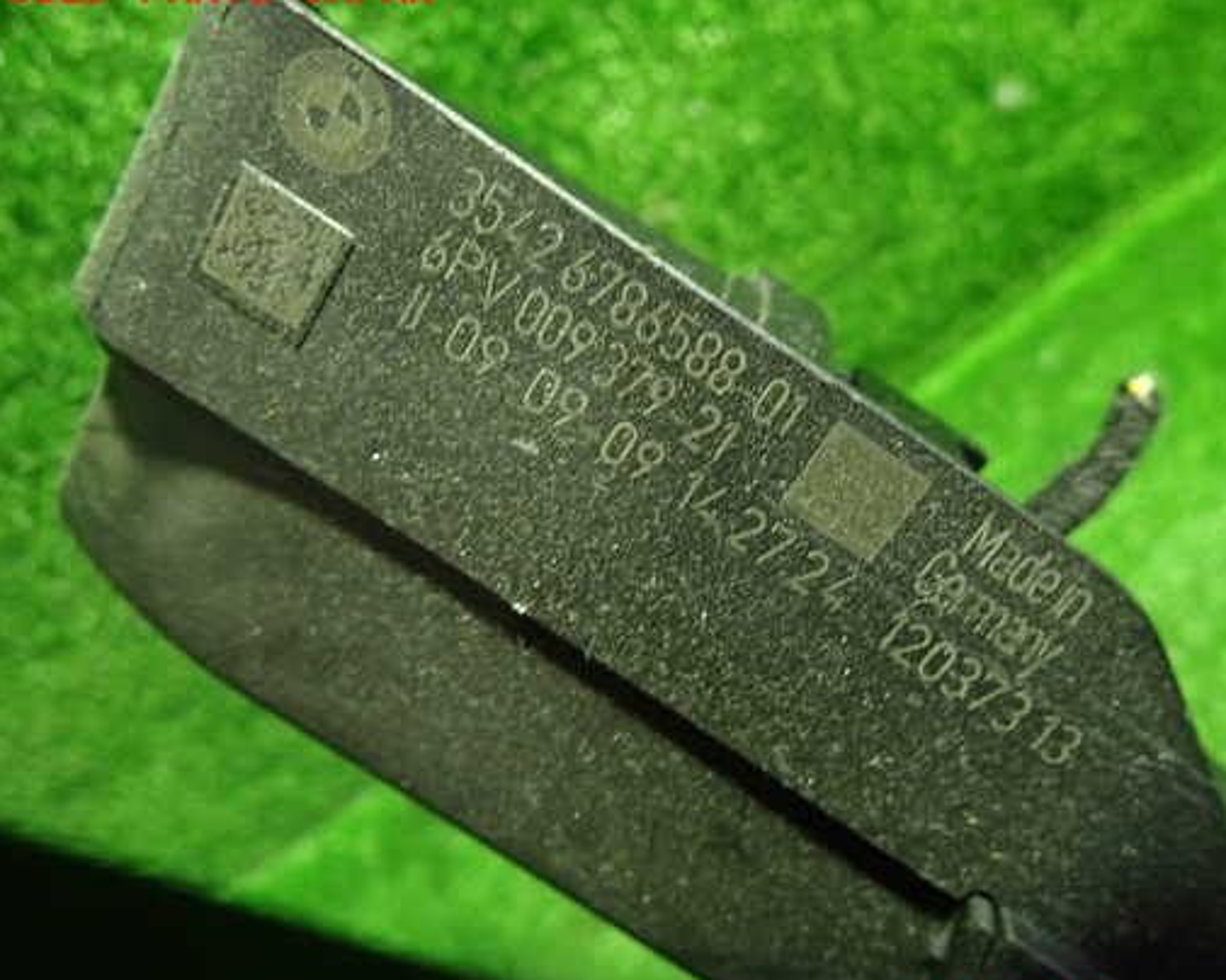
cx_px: 721
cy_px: 502
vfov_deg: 50.0
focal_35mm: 29
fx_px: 1052
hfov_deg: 60.1
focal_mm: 4.5
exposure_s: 1/30
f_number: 2
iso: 400
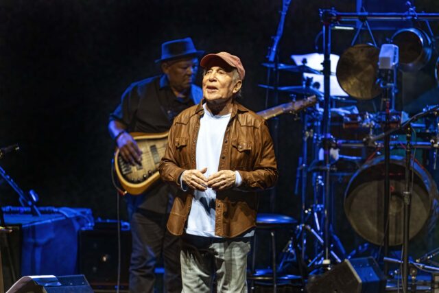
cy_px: 146
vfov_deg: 2.8
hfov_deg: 4.1
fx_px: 6098
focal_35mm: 500
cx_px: 220
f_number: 6.7
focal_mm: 500
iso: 6400
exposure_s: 1/125
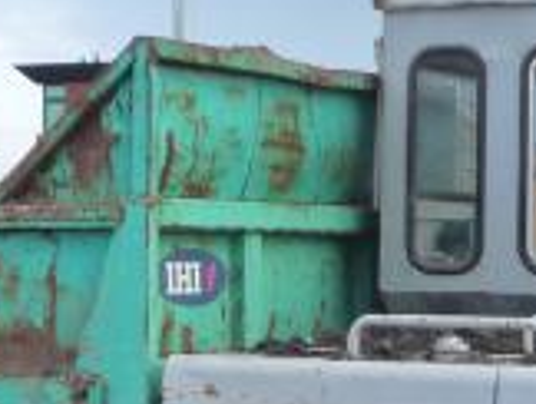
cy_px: 358
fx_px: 2466
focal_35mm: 159
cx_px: 308
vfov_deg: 9.3
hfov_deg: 12.4
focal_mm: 7.1
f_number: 4
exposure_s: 1/160
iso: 160
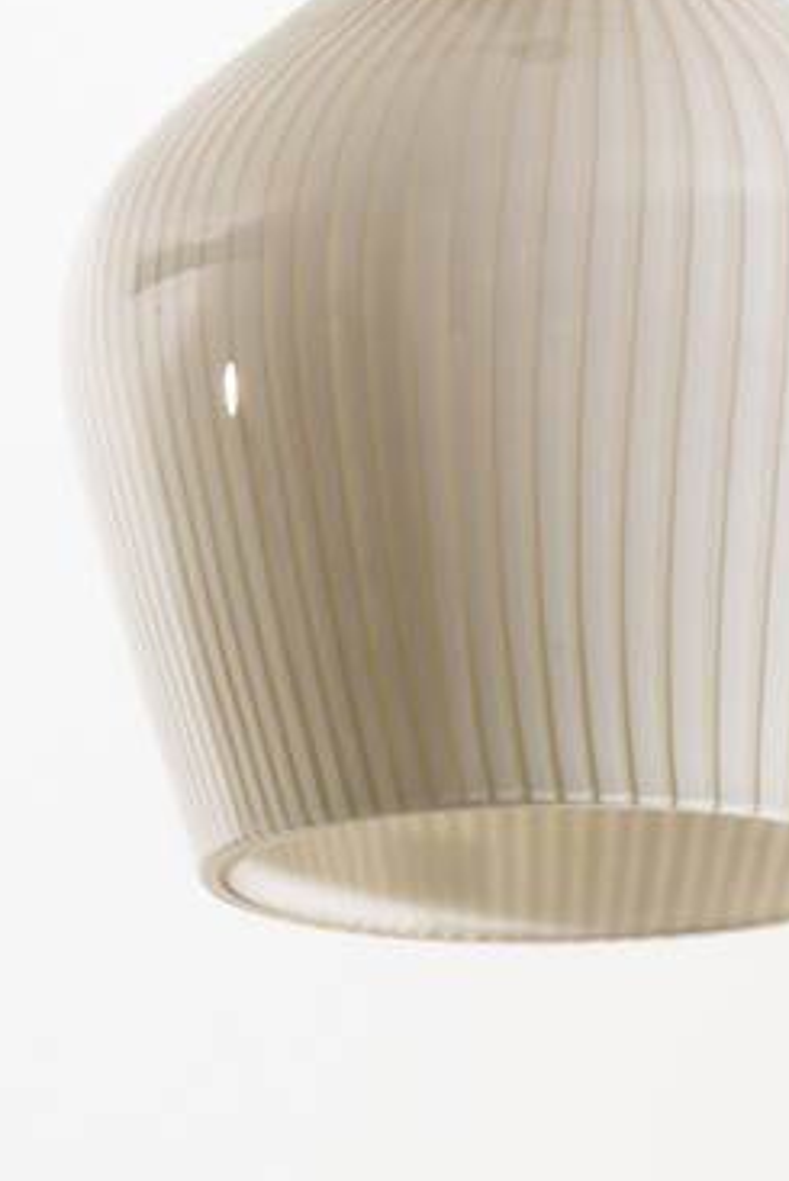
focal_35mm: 400
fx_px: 13137
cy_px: -325
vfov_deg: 5.1
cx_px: 560
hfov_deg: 3.4
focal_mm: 70
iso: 100
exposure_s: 1/200
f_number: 14
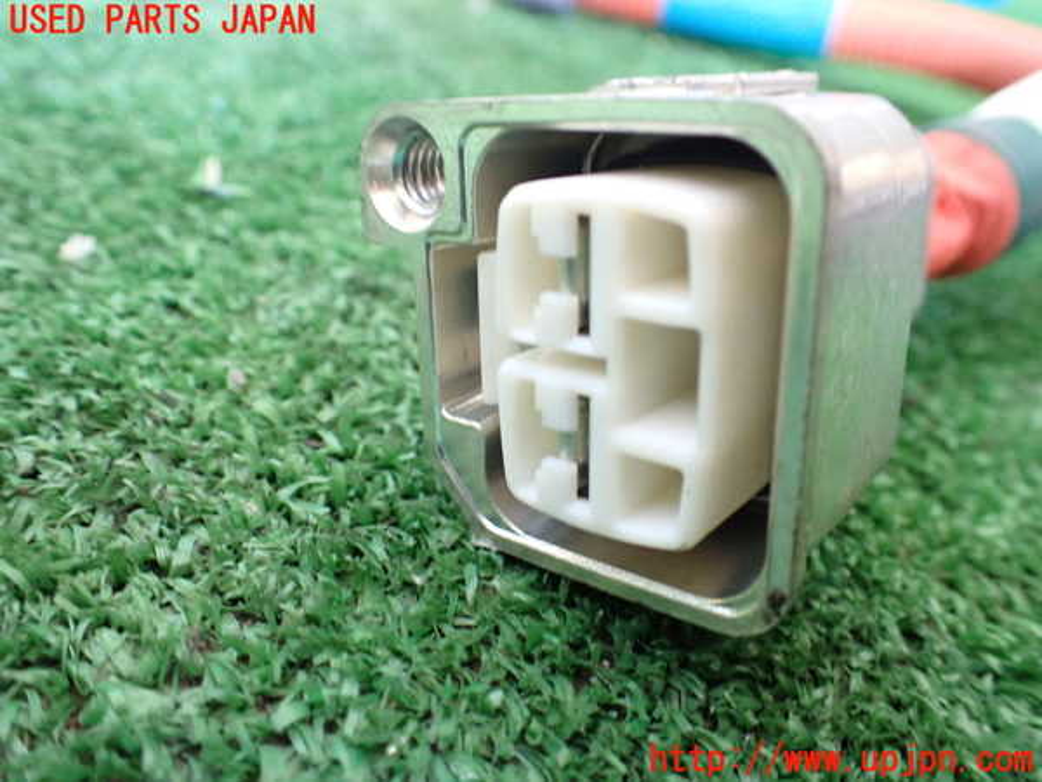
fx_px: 903
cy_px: 391
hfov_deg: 60.0
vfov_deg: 46.8
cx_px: 521
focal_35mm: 30
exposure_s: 1/30
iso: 800
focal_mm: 5.4
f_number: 2.3
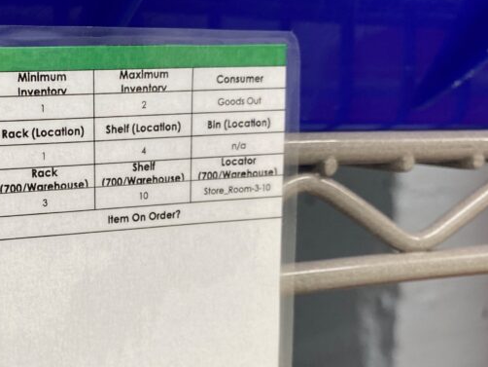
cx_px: 23
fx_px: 748
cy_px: 242
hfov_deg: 33.7
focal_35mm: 53
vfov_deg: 27.4
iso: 100
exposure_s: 1/120
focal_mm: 4.25
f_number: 1.8
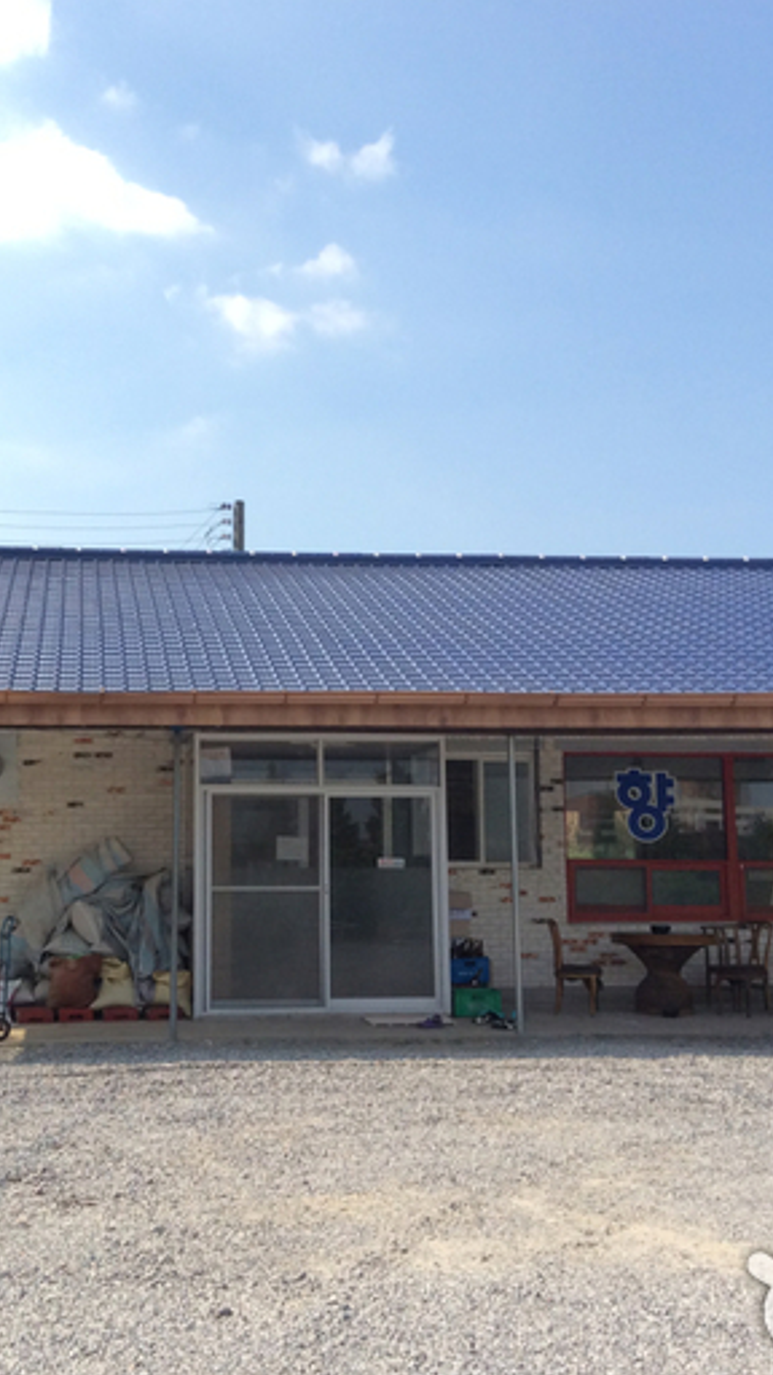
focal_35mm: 49
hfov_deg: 24.3
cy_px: 690
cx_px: 251
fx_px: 1786
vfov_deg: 42.1
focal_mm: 3.3
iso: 32
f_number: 2.4
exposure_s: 1/1167
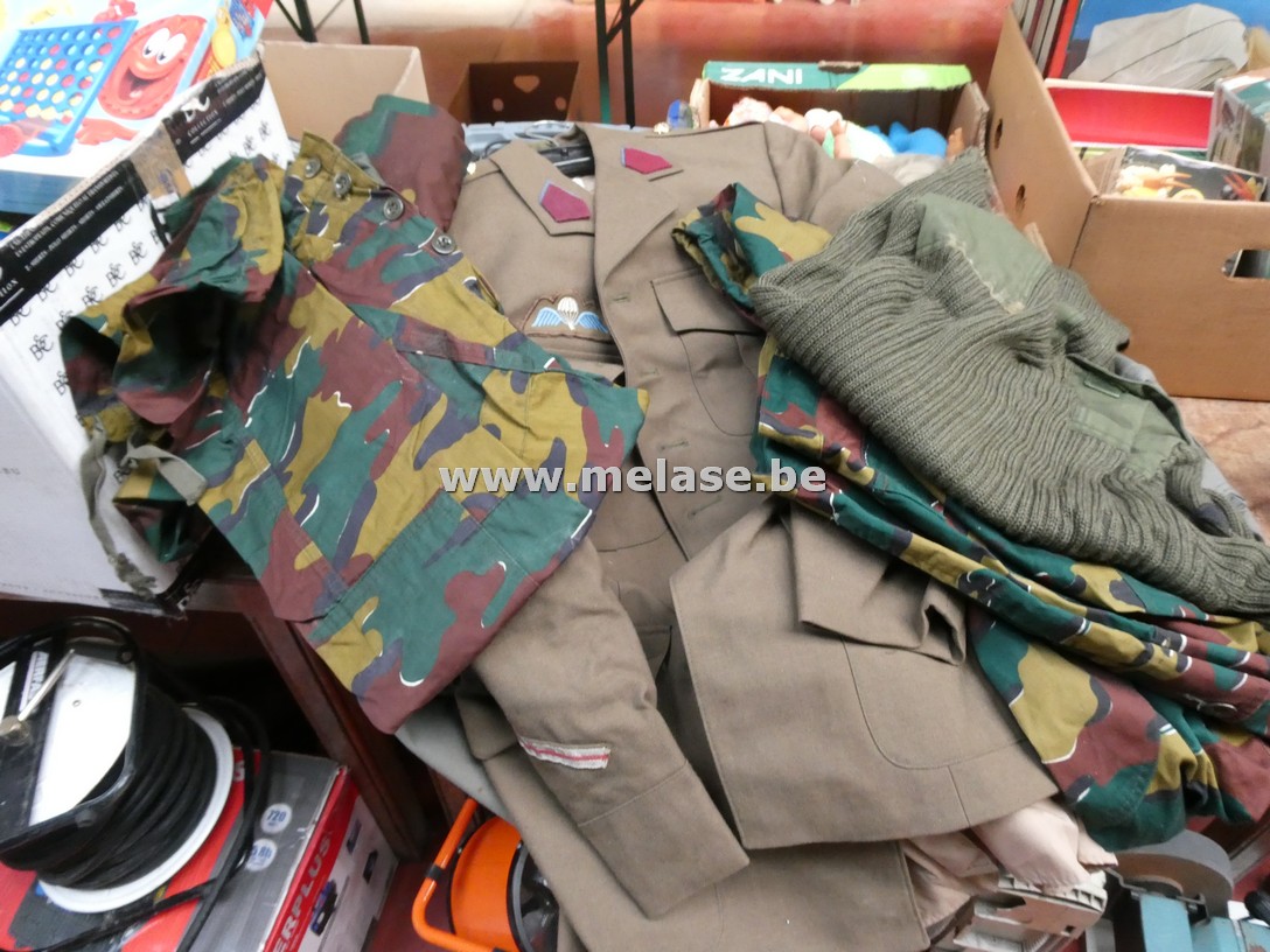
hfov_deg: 71.6
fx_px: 881
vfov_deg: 56.8
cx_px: 635
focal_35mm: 24
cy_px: 476
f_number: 3.3
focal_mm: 4.3
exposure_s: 1/125
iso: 640
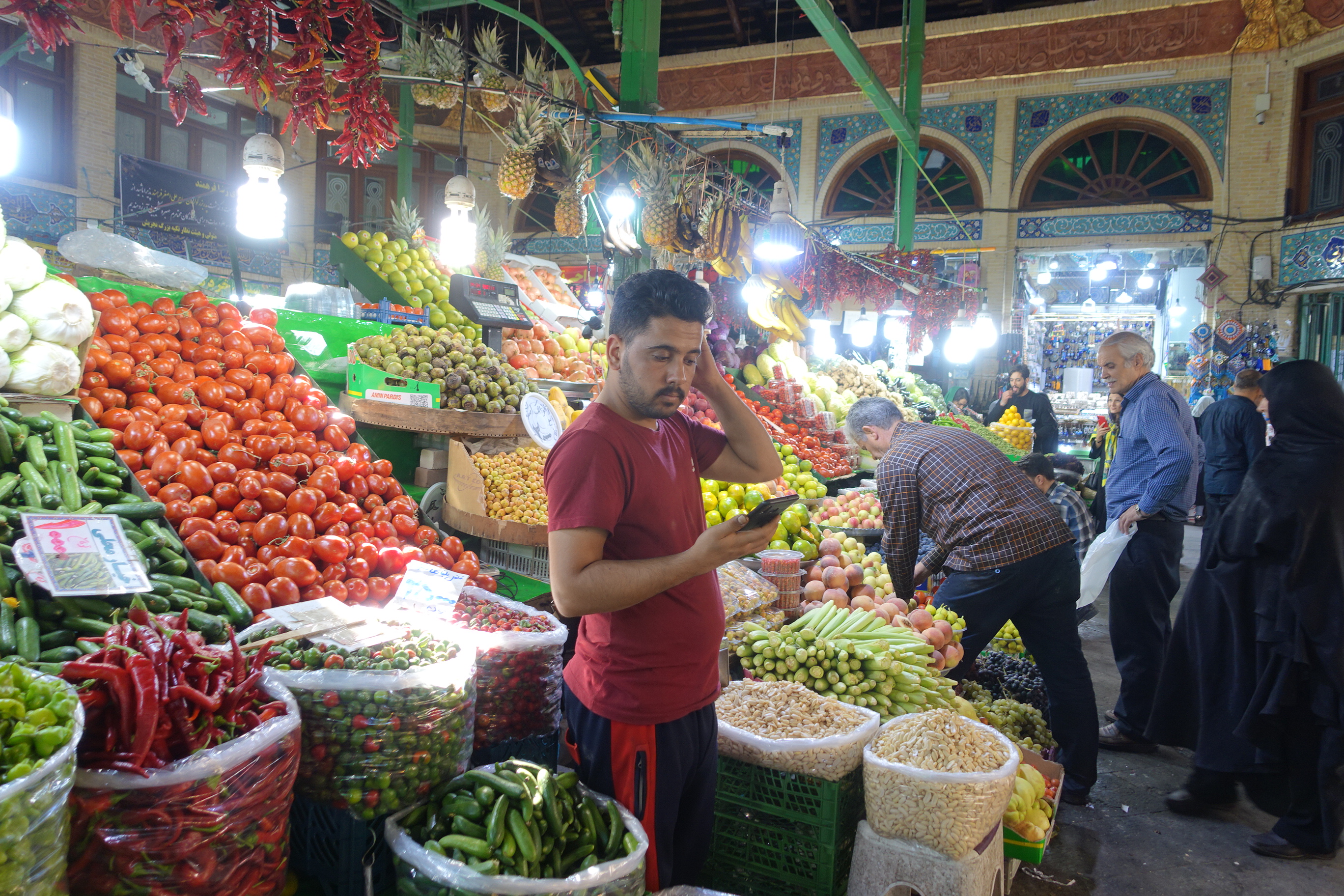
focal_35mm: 24
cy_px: 448
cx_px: 672
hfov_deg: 73.7
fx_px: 896
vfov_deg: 53.1
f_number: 2.8
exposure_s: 1/60
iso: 160
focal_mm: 8.8
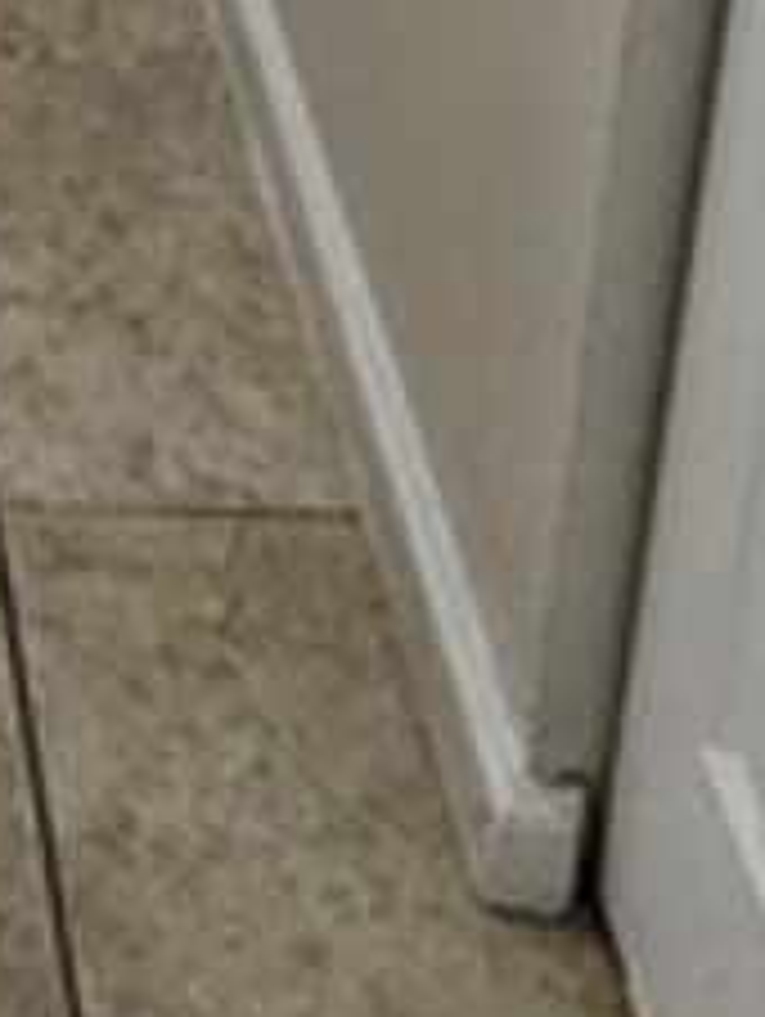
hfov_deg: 13.9
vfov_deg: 14.0
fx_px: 2882
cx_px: -495
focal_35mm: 98
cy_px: -1422
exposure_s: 1/60
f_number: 2.2
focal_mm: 2.2
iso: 400
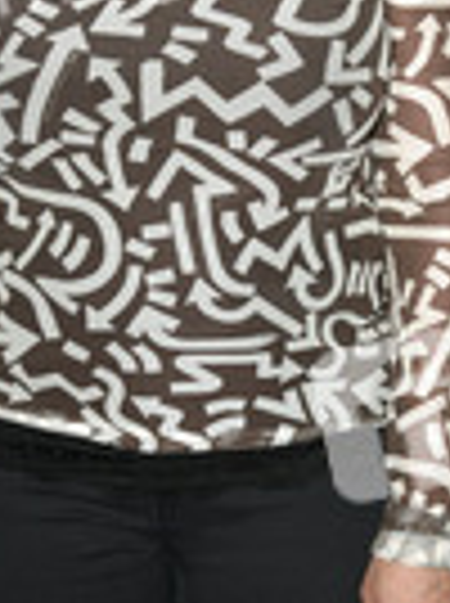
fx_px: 2747
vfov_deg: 12.5
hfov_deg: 9.4
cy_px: 171
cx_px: 135
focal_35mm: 158
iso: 250
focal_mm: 55
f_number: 5.6
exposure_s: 1/250
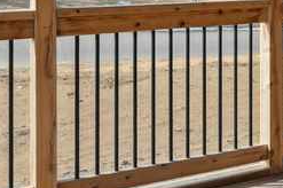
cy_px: -45
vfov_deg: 15.7
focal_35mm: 83
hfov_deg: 22.6
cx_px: 337
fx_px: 652
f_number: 8
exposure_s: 1/800
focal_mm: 16
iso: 400
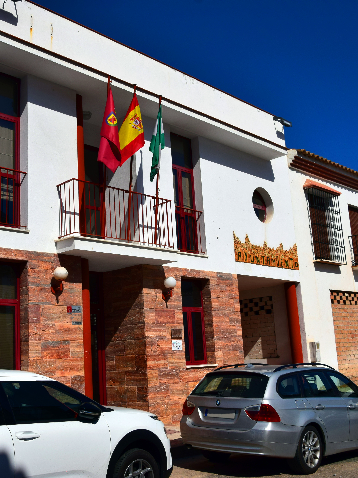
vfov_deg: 47.9
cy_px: 239
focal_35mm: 39
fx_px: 538
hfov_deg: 36.6
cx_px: 136
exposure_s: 1/800
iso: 200
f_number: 13
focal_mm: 18
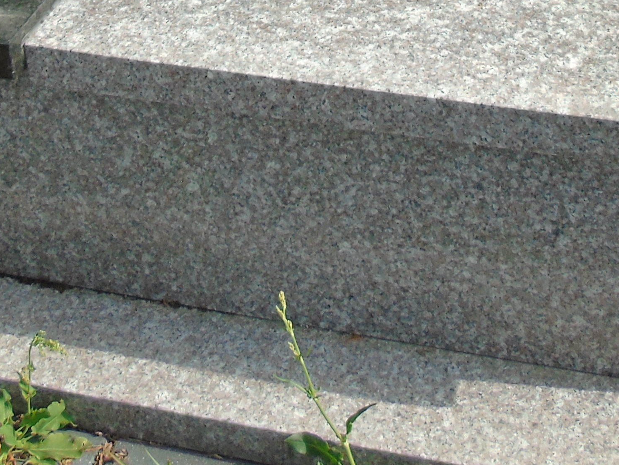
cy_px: -233
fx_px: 1556
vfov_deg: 15.6
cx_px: 358
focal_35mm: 87
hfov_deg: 22.5
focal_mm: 4.4
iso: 80
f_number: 3.4
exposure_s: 1/400
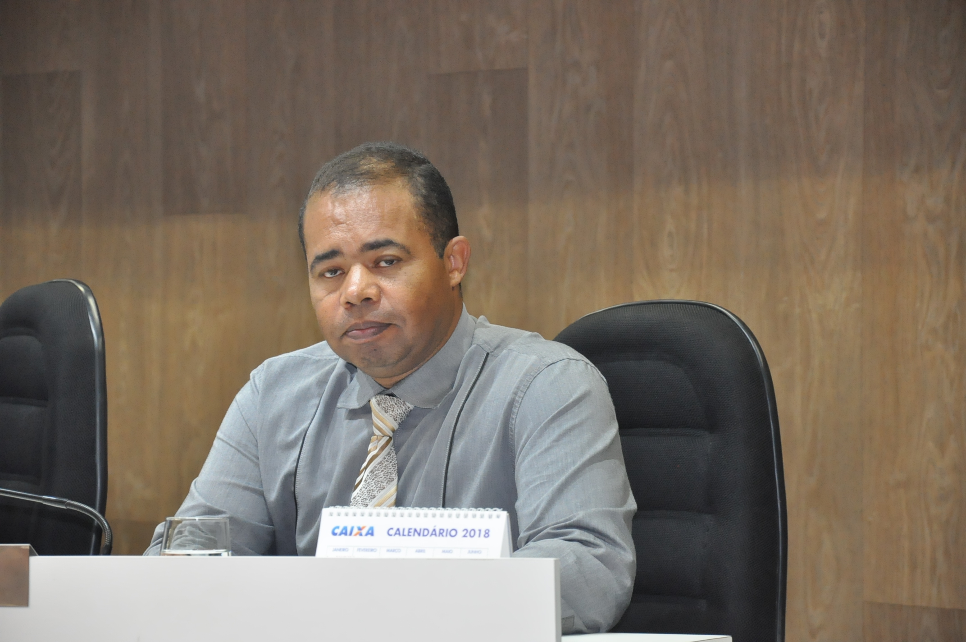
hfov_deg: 13.1
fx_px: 4221
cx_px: 483
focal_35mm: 158
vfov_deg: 8.7
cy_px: 321
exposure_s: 1/60
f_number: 5.6
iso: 2000
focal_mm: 105
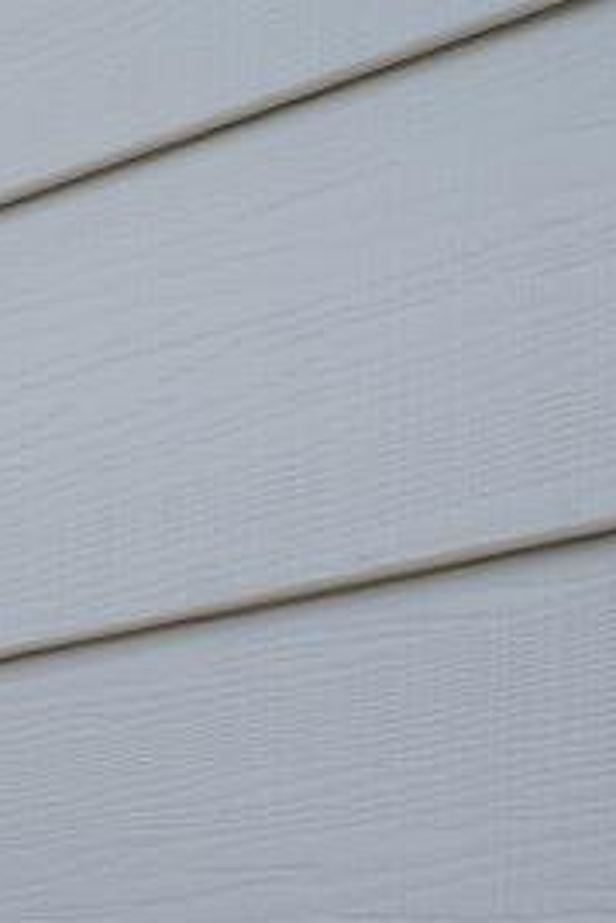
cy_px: 1281
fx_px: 2435
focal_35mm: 95
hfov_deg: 8.0
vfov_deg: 19.4
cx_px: -1886
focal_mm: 17
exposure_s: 1/90
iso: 200
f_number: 9.5
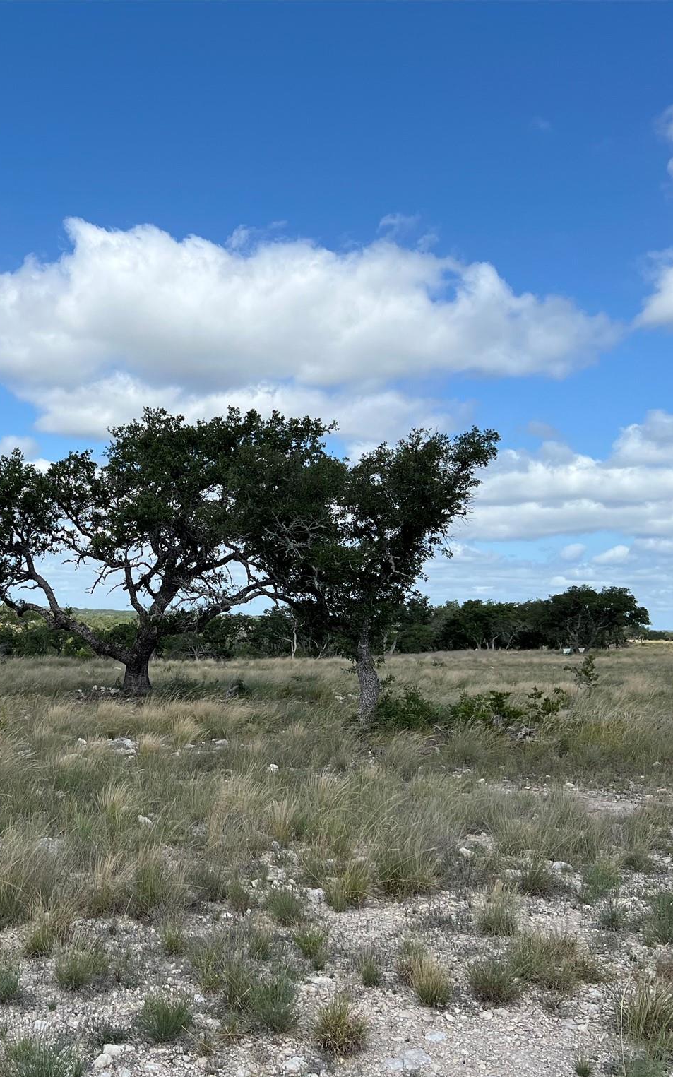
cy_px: 542
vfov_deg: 52.8
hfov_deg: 33.4
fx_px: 1086
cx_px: 126
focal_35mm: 37
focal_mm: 5.7
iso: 50
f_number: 1.5
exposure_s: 1/5587
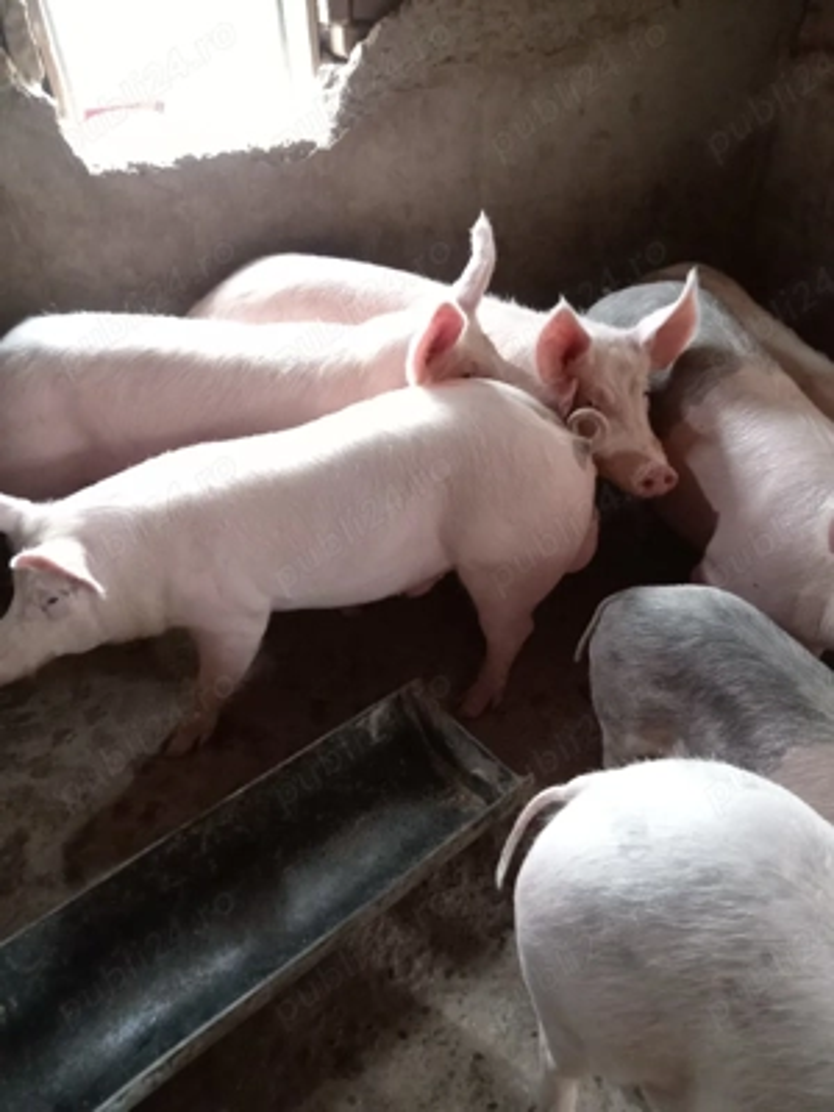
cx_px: 417
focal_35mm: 25
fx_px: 803
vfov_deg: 69.4
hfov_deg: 54.9
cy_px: 556
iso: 1801
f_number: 1.8
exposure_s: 1/16.7
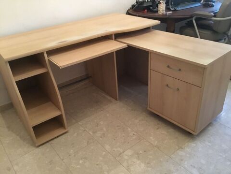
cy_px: 87
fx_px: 207
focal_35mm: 31
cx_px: 116
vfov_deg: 45.4
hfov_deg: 58.4
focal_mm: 3.3
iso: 250
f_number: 2.4
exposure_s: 1/17
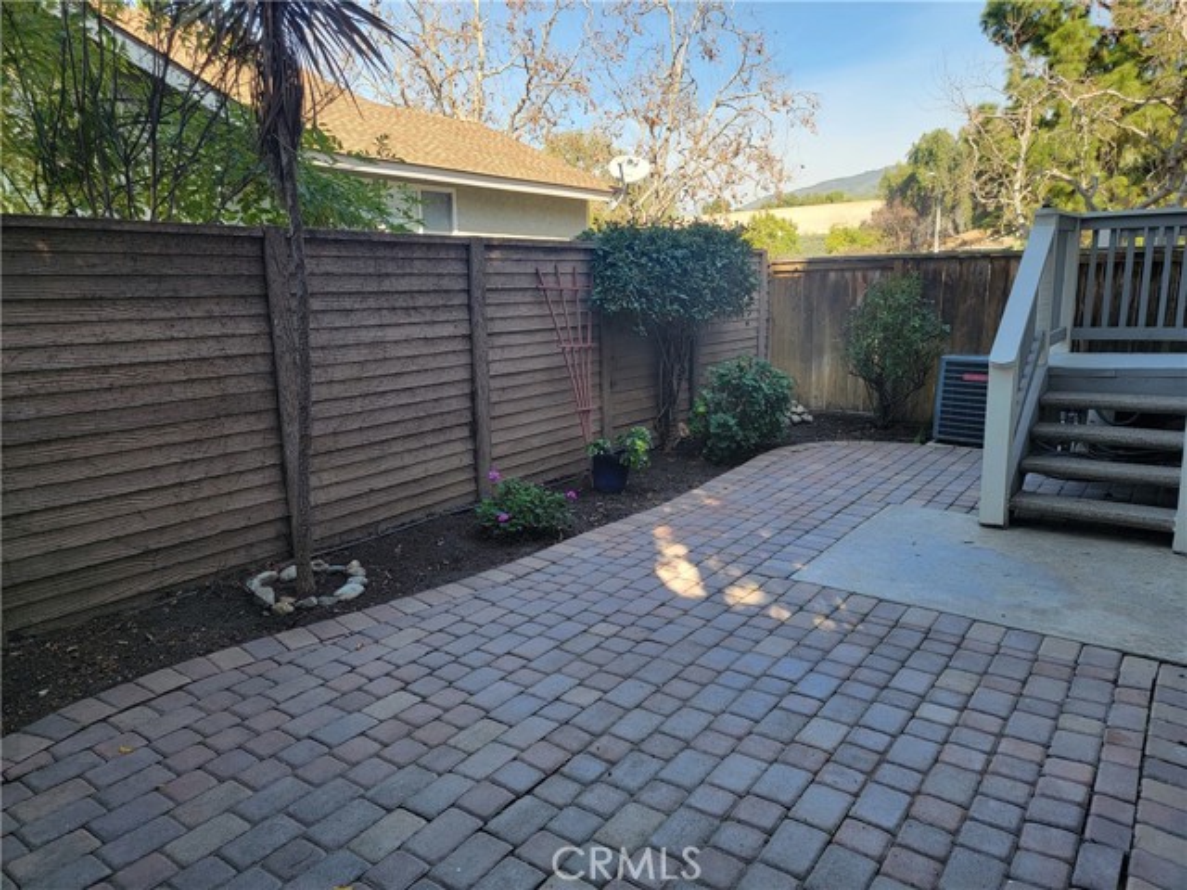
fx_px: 823
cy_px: 445
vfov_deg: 56.8
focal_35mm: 24
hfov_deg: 71.6
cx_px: 594
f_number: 1.8
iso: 16
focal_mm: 6.7
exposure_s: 1/138
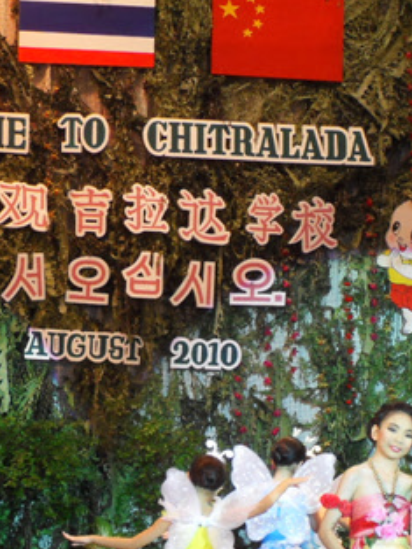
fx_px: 2633
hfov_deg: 8.9
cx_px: 245
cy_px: 395
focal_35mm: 166
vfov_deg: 11.9
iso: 200
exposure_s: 1/60
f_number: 4.5
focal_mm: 13.9
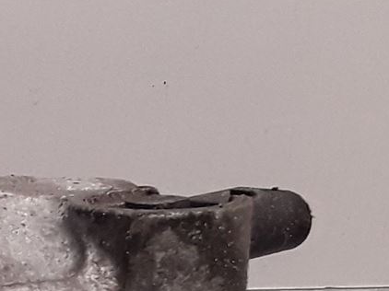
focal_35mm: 136
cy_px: 404
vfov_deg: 10.6
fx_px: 1527
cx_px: -317
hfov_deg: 13.1
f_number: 1.9
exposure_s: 1/130
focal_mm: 2.91
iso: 100
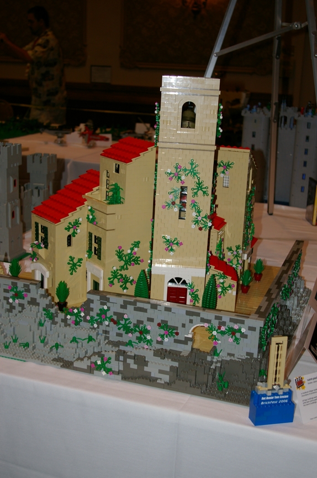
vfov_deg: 40.0
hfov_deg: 27.2
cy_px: 239
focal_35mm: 50
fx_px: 655
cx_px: 158
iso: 200
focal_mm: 33
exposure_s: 1/45
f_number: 4
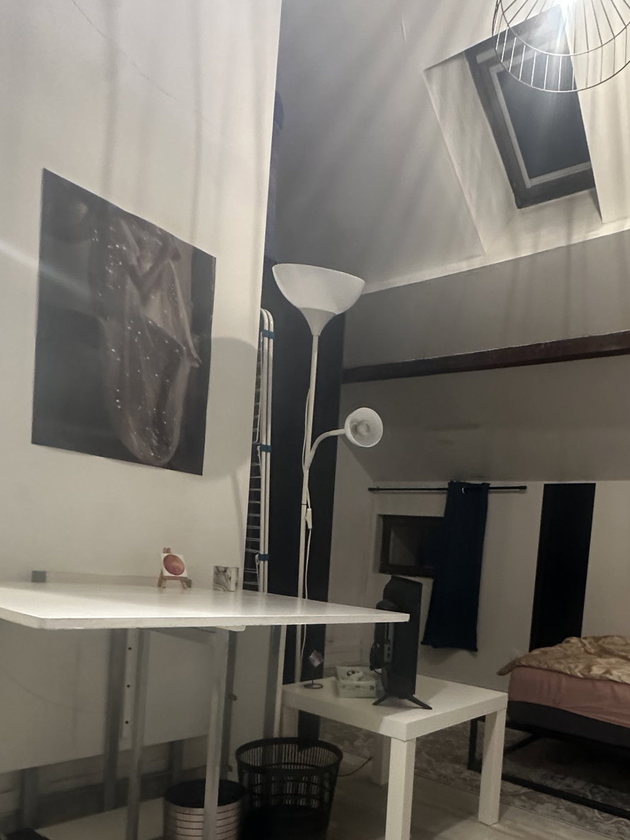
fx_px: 606
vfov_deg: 66.0
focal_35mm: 25
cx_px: 435
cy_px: 606
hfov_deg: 53.5
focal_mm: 2.22
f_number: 2.2
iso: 800
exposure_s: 1/34
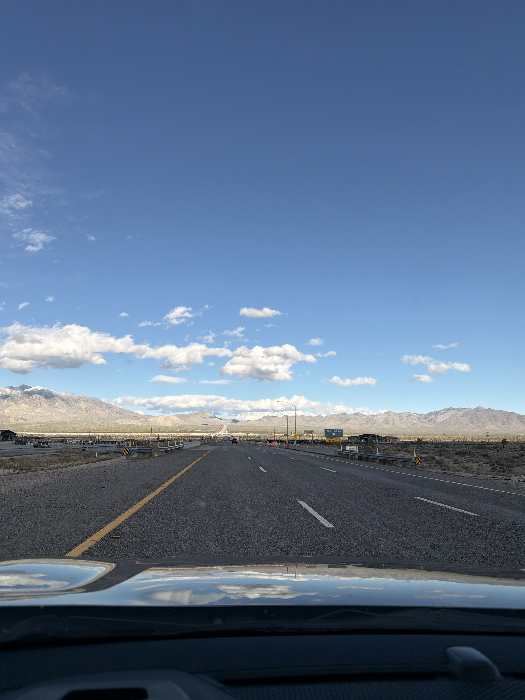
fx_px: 506
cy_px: 337
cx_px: 261
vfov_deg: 69.4
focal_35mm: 25
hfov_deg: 54.9
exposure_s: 1/3759
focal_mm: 6.76
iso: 80
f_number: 1.78
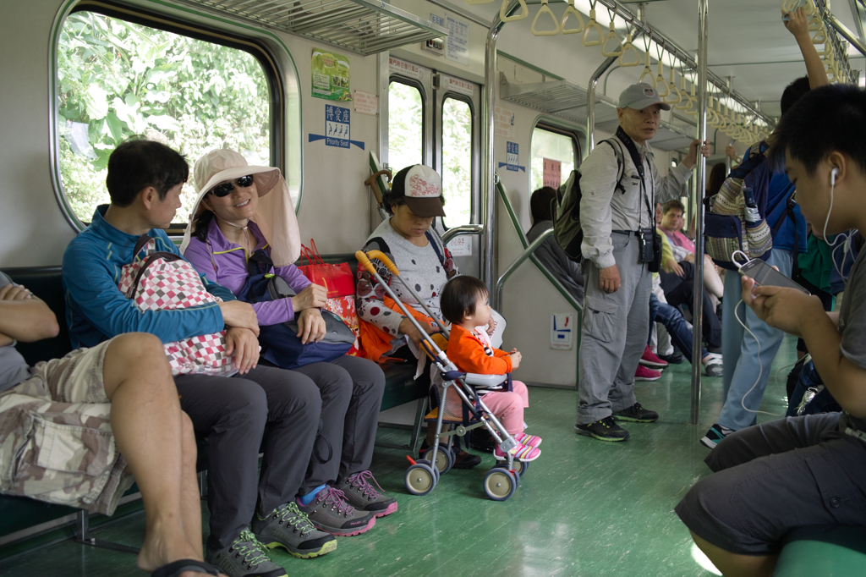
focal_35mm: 41
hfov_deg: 47.4
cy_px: 288
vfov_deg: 32.6
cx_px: 433
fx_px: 986
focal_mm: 24.2
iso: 100
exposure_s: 1/30
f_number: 2.8
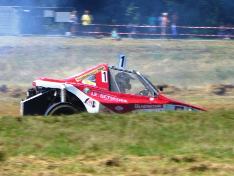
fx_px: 1163
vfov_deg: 8.6
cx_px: 117
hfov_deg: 11.5
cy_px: 88
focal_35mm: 172
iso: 80
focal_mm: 22.7
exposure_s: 1/500
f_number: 3.8
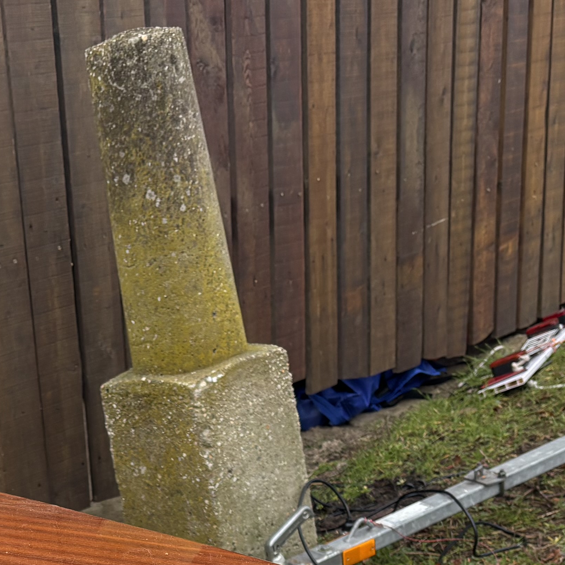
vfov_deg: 20.0
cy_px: 690
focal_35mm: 81
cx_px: 32
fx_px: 1496
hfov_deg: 20.8
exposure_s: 1/641
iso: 50
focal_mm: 5.96
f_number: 1.6
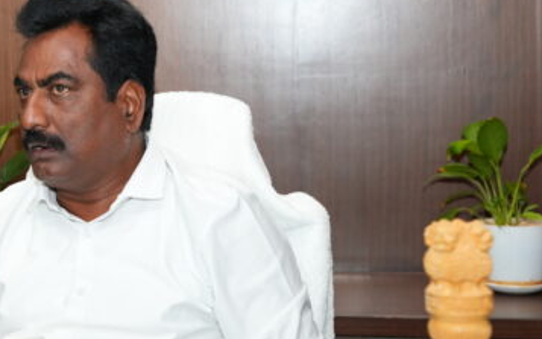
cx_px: 33
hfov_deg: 21.6
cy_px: 150
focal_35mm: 94
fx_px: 1385
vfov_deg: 13.9
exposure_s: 1/160
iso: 1600
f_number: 4
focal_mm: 42.8
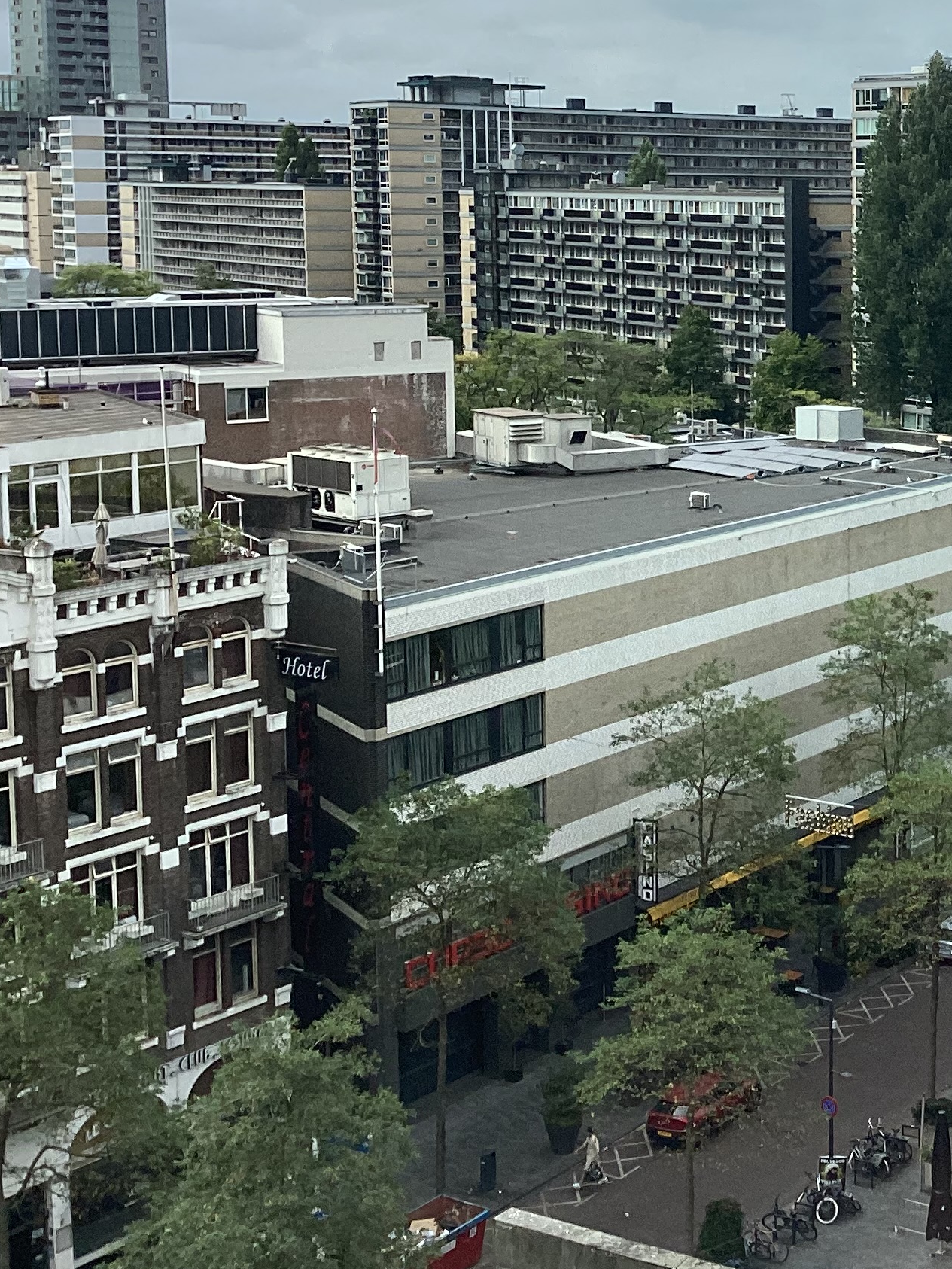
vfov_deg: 32.0
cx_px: 1055
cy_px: 437
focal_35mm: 60
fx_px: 2200
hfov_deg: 22.9
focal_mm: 3.3
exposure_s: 1/702
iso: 25
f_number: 2.4
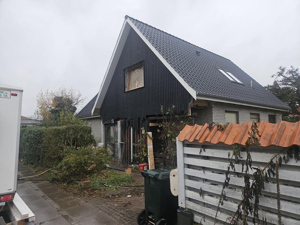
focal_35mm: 23
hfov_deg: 73.9
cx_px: 150
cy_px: 112
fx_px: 199
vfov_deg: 58.9
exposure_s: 1/180
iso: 50
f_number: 1.8
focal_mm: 5.4
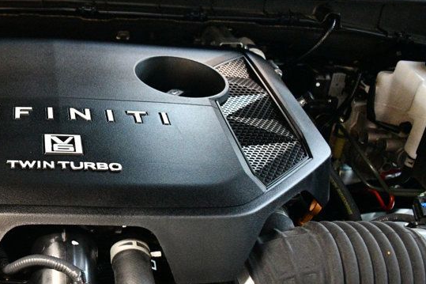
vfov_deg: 23.8
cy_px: 150
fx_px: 674
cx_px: 22
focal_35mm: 57
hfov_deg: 32.8
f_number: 3.5
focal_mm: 20
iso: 6400
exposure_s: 1/60
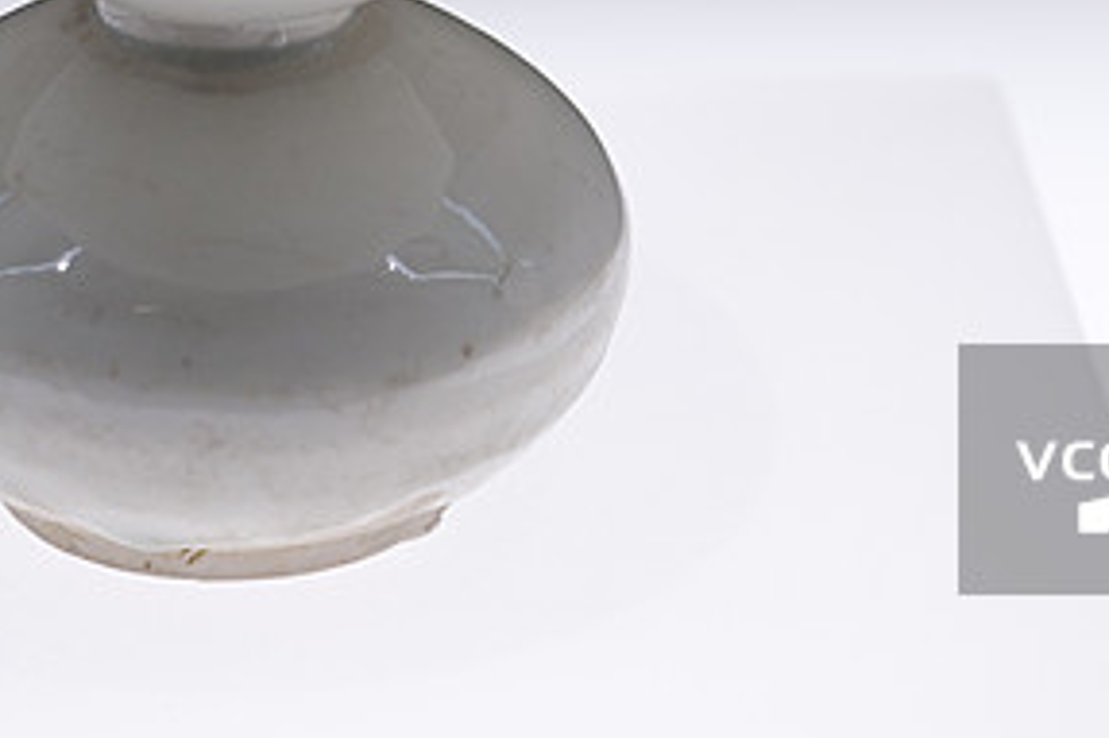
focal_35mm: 173
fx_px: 5326
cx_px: 274
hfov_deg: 11.9
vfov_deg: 7.9
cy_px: -10
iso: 640
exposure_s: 1/80
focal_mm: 62
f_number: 4.5
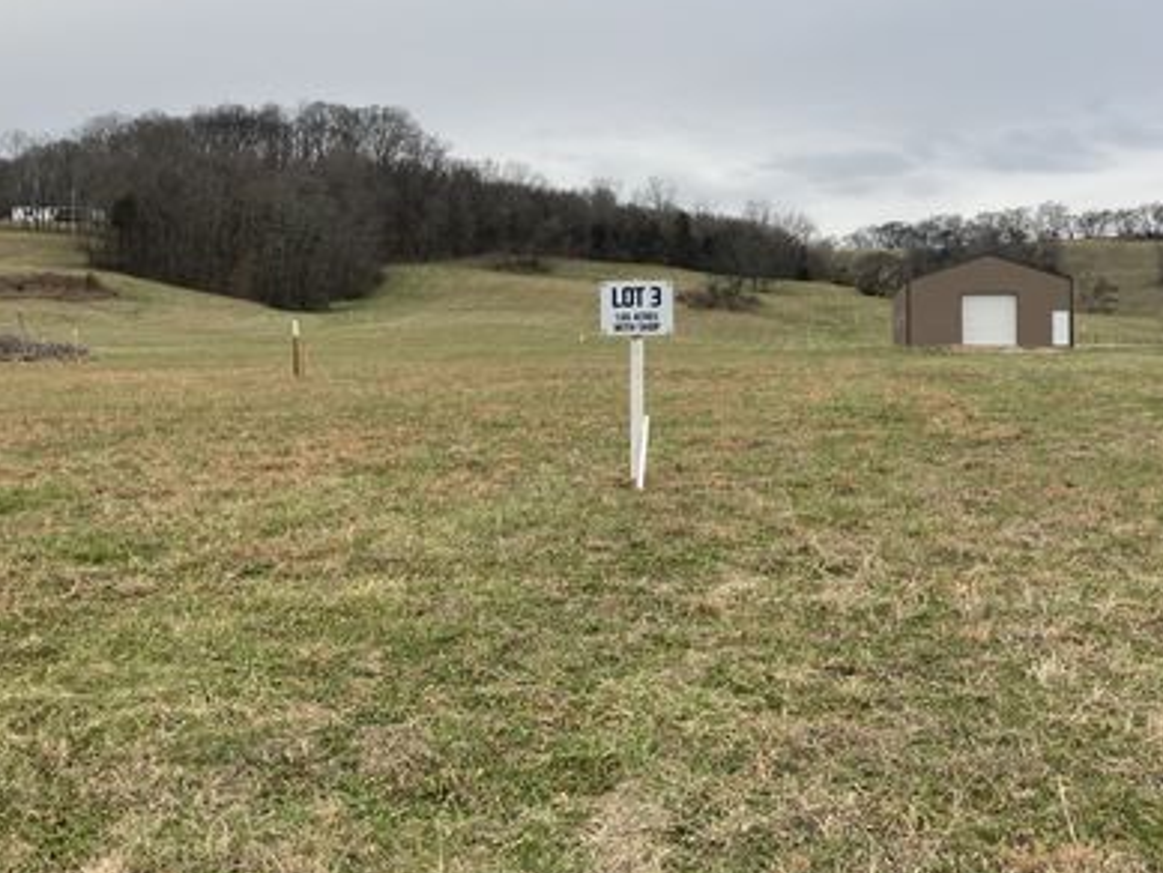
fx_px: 1210
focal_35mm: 36
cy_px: 330
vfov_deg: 39.4
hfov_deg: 51.3
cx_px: 598
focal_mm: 3.99
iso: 25
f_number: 1.8
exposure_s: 1/229
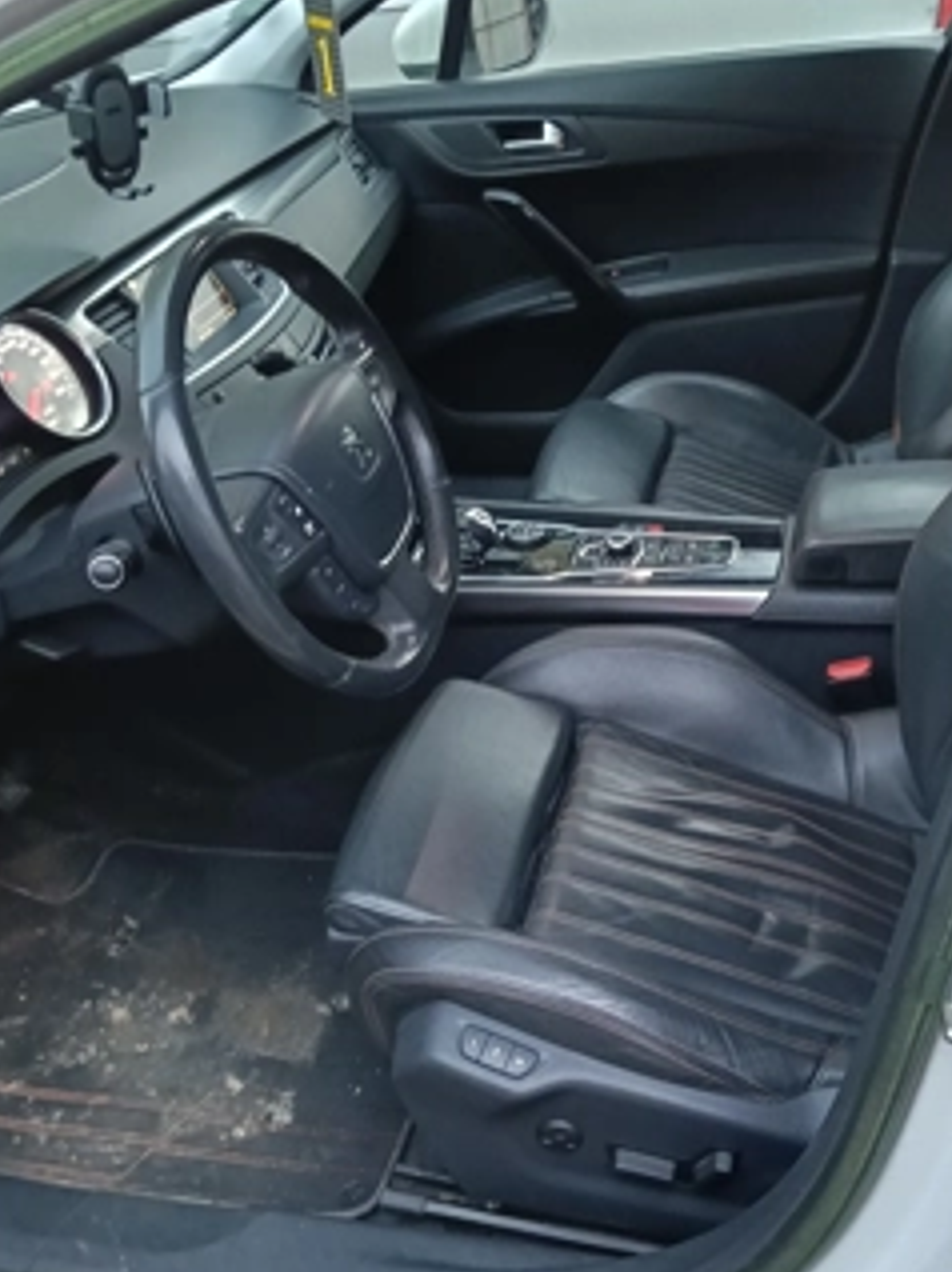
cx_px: 548
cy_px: 684
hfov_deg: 41.6
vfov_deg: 53.9
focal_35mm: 34
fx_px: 1248
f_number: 1.8
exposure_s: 1/25
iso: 1000
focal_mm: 3.98
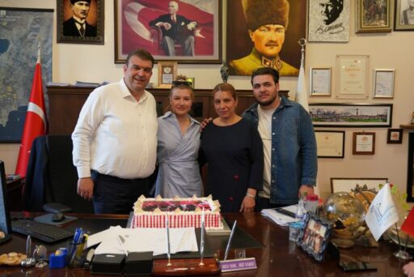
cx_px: 207
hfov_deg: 58.7
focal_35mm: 32
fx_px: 368
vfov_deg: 41.2
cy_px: 138
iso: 2500
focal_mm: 32
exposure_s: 1/160
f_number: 4
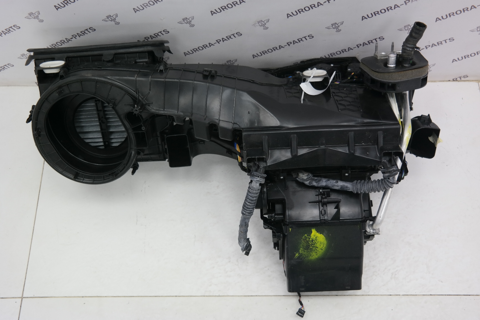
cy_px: 160
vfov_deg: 35.1
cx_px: 240
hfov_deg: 50.7
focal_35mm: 38
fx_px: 507
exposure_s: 1/50
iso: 200
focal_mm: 25
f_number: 4
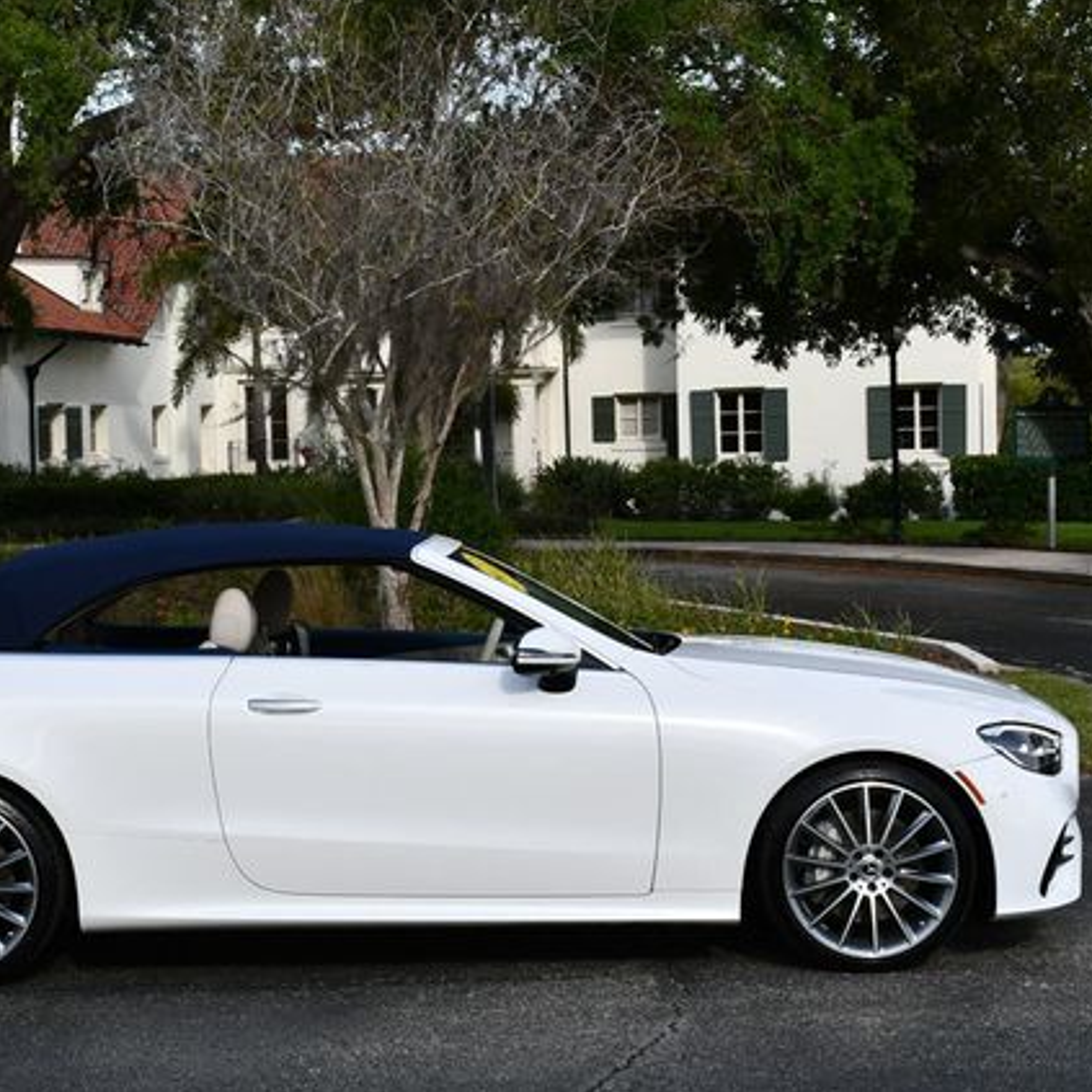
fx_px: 2391
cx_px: 405
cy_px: 545
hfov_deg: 25.6
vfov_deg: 25.7
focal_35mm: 67
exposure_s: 1/250
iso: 125
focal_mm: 26
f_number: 8
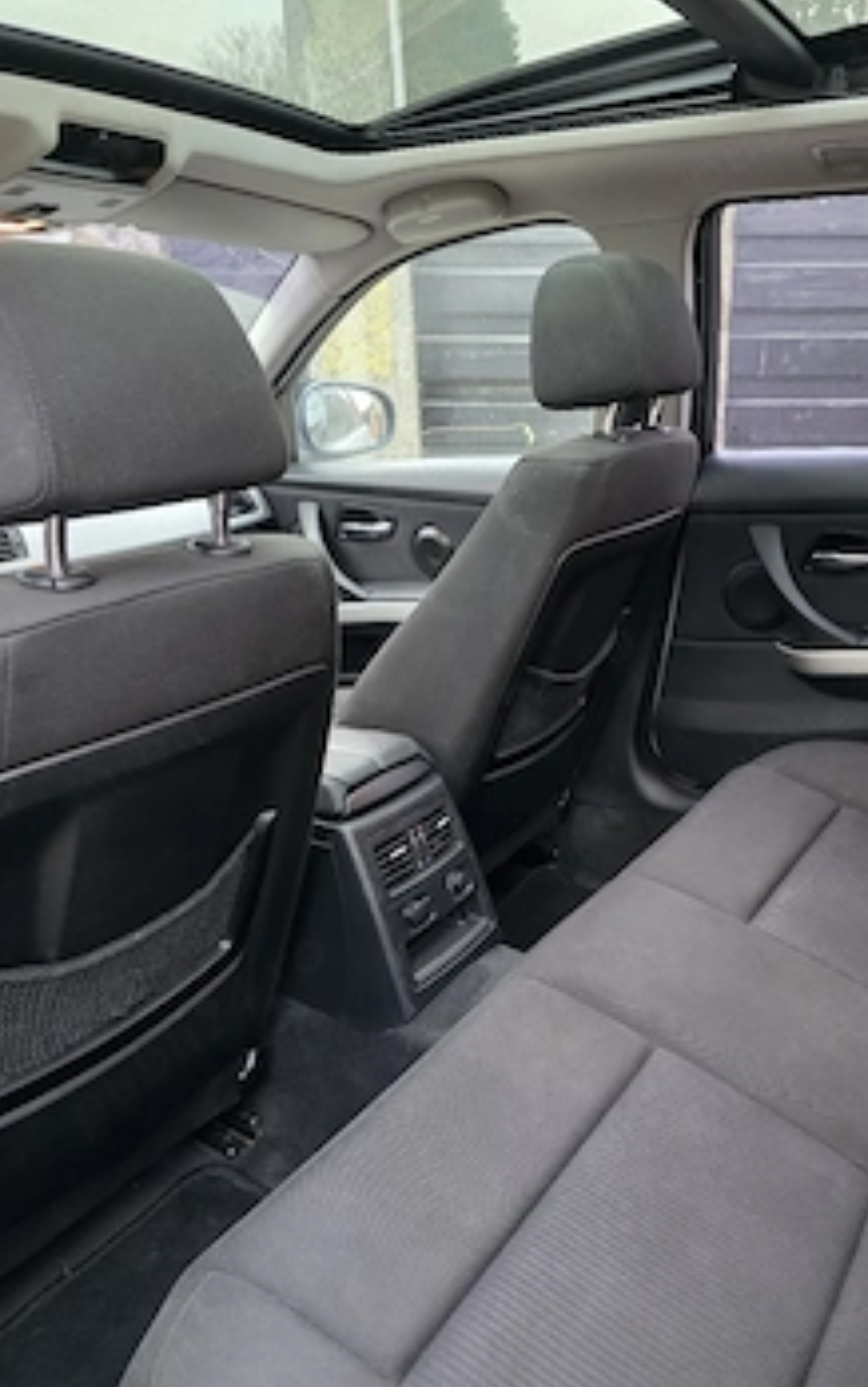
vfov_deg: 66.2
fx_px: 1058
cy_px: 769
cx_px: 585
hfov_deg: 43.9
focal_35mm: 28
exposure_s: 1/78.1
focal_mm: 6.3
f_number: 1.7
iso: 1250
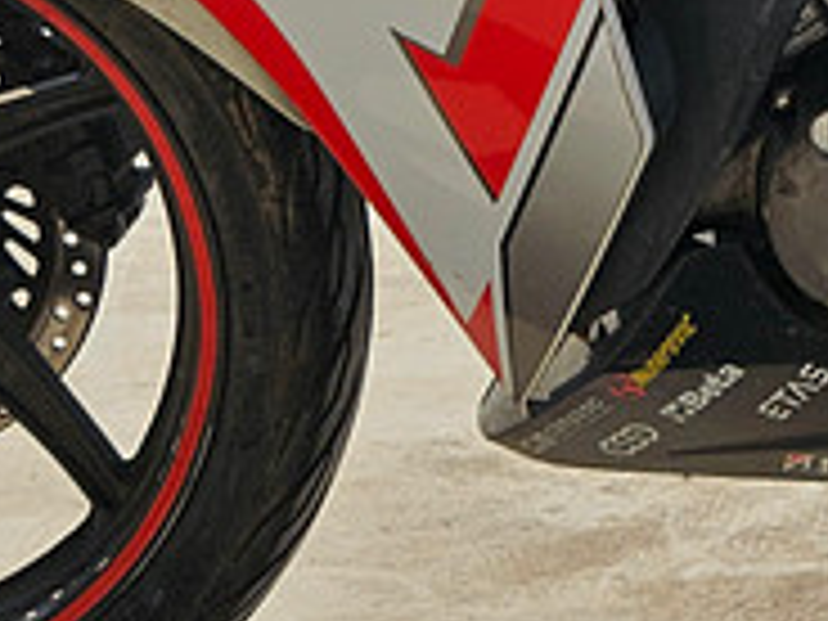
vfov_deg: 10.6
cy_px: -706
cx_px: 1062
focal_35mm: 125
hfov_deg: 15.1
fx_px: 2990
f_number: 1.8
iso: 25
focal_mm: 5.4
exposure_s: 1/2993
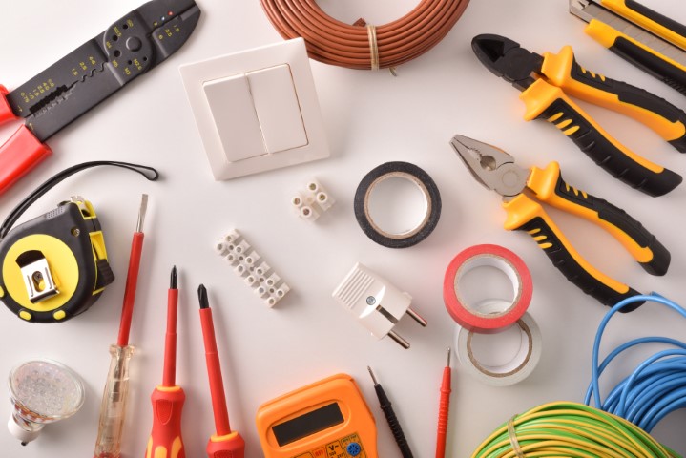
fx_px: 686
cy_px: 229
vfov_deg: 36.9
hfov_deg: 53.1
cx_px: 343
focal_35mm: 36
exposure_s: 1/160
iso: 64
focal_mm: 36
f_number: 18
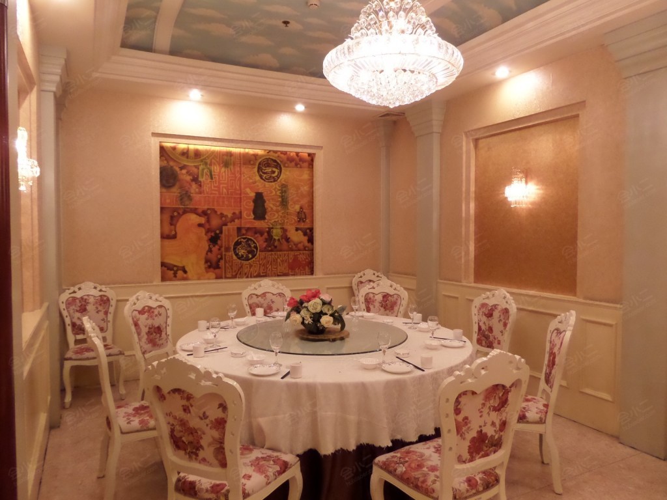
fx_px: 462
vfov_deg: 56.8
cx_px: 334
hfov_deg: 71.6
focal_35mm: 24
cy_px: 250
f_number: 3.2
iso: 320
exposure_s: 1/20
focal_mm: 4
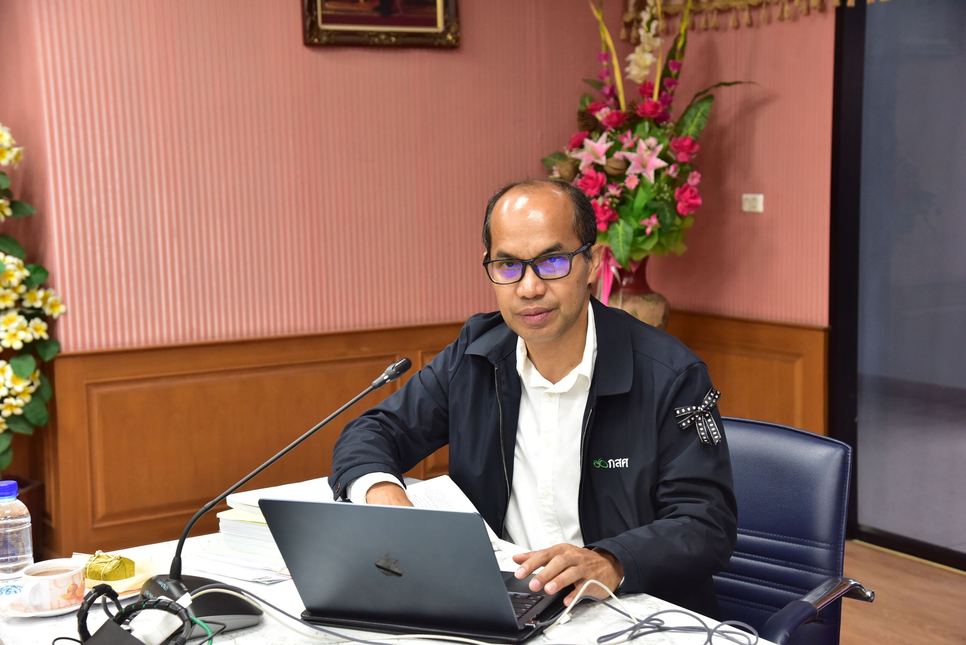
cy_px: 322
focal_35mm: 55
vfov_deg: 24.6
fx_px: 1476
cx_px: 483
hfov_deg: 36.2
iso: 2500
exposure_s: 1/125
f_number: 5.6
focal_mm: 55
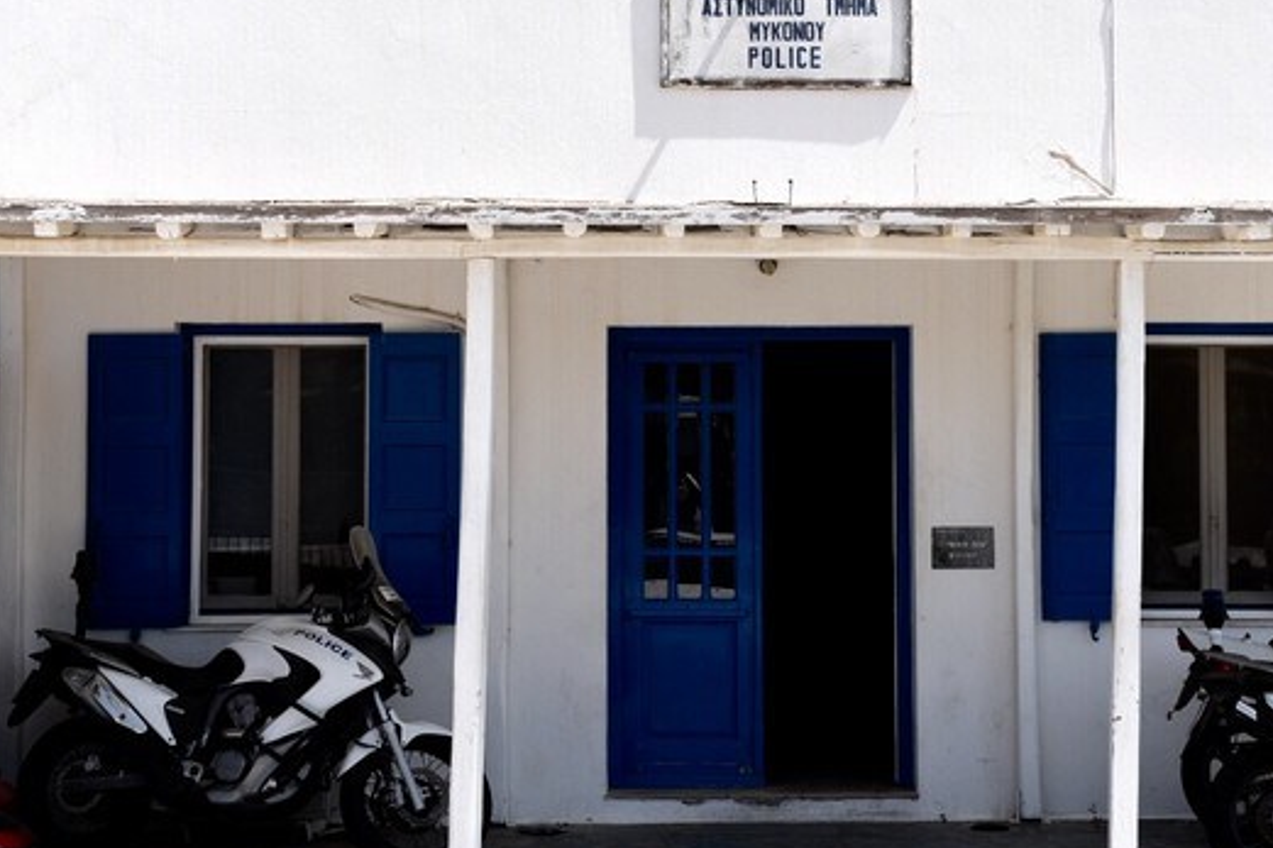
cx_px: 738
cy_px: 336
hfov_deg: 28.4
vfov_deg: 19.2
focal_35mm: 71
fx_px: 2510
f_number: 4
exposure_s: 1/800
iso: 160
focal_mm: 48
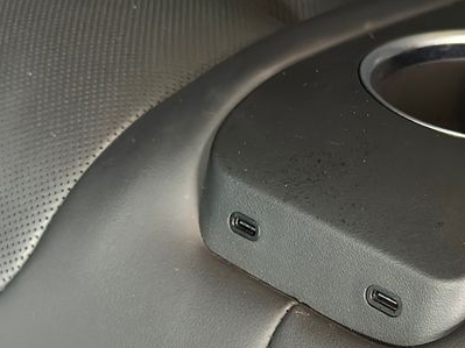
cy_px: 278
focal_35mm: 77
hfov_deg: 25.1
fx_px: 1034
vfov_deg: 18.9
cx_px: 331
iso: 1000
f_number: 1.78
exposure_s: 1/30
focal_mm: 6.86
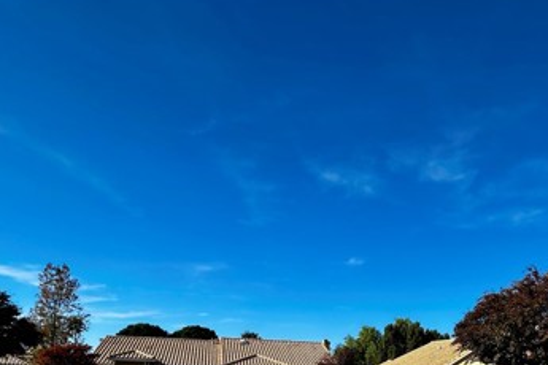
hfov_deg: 65.5
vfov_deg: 42.0
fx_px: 411
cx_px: 369
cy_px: 359
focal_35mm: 27
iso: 50
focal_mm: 2.22
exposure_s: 1/1887
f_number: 2.2
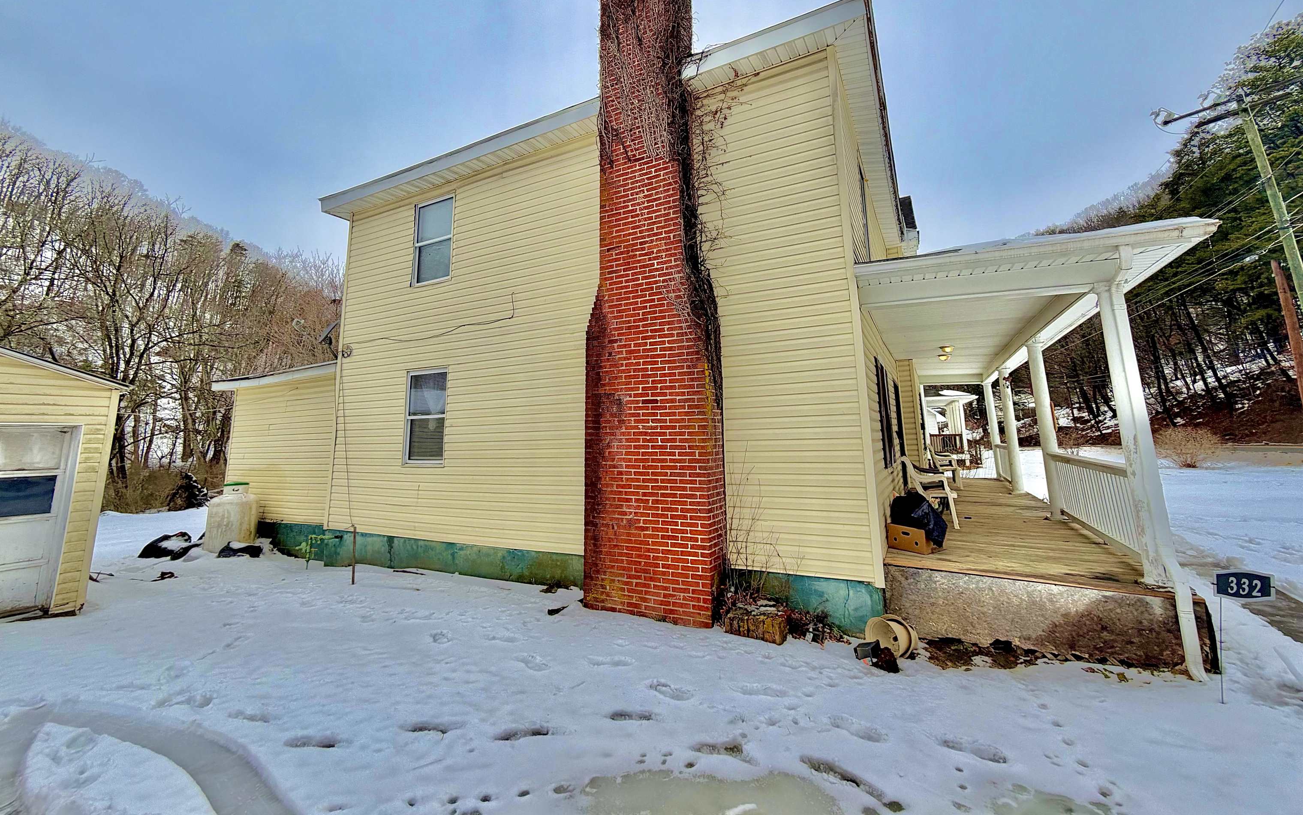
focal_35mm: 15
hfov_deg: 101.5
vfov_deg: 74.4
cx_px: 645
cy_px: 349
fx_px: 533
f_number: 2.2
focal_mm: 2.22
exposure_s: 1/770
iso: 32
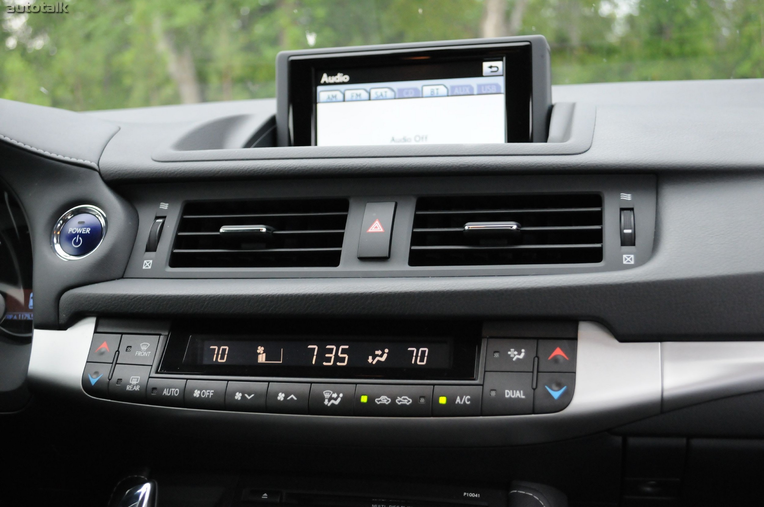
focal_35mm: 44
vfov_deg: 30.8
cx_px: 382
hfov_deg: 45.0
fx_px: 922
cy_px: 254
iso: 2000
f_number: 4.5
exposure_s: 1/200
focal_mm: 29
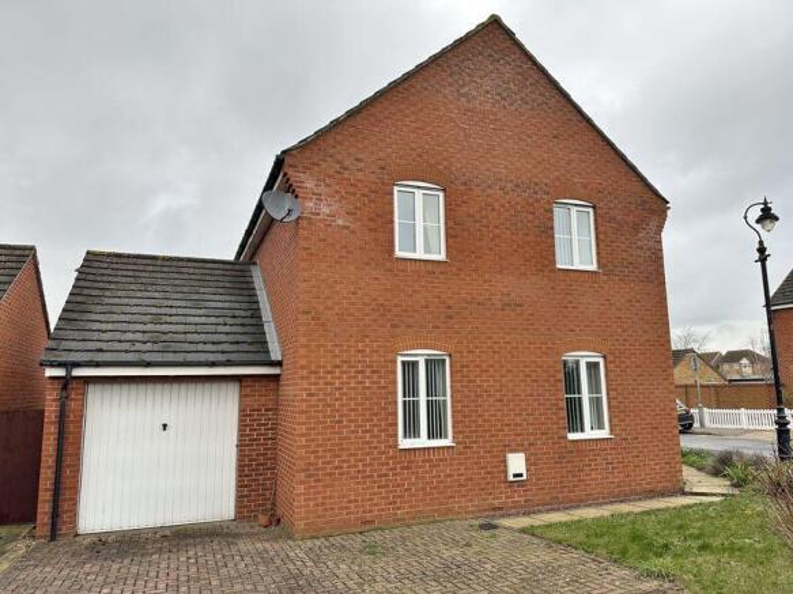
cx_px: 396
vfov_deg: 56.8
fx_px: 550
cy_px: 297
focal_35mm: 24
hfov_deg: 71.6
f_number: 1.78
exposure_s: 1/393
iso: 80
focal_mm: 6.86
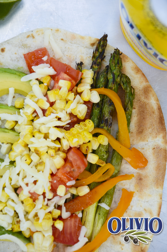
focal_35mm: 135
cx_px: 84
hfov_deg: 10.1
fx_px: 944
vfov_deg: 15.2
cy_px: 126
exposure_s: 1/400
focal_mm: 90
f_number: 5.6
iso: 200
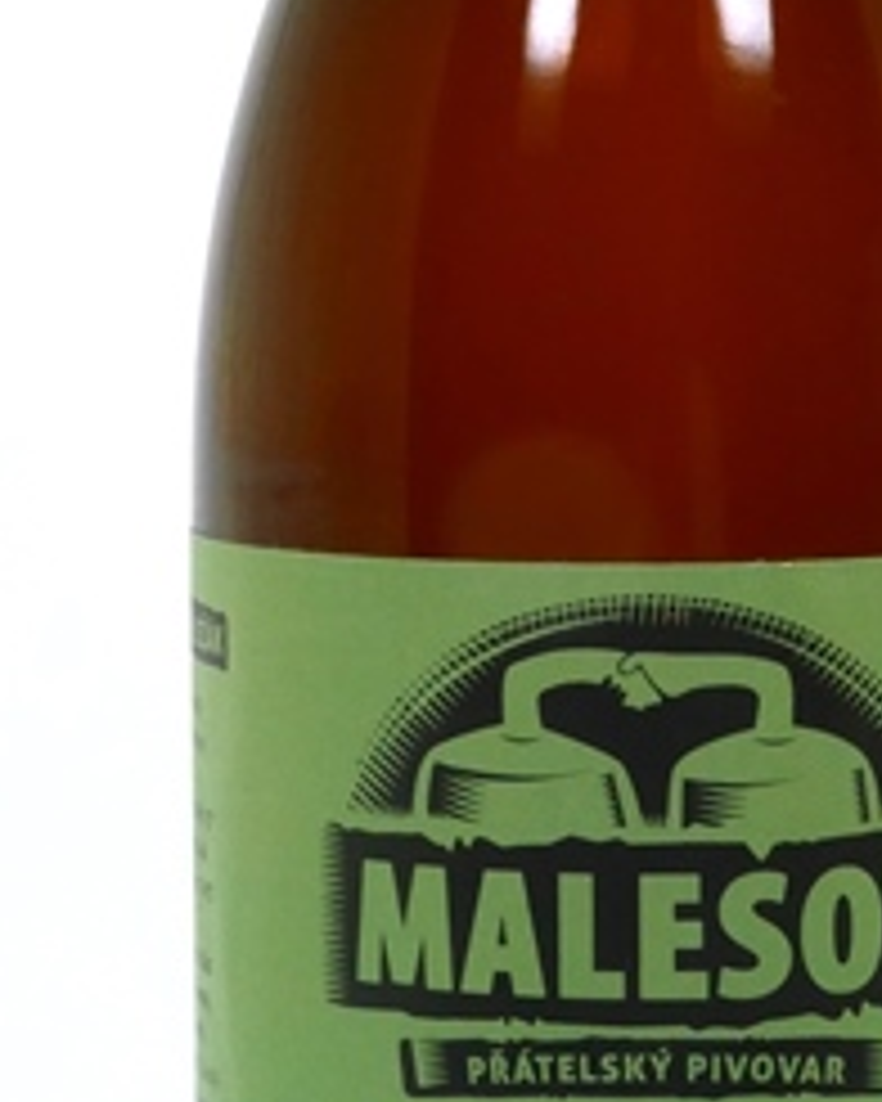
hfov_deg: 11.4
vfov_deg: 14.2
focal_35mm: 135
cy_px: 234
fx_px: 4405
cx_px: 619
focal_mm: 19.9
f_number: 16
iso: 800
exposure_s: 1/25
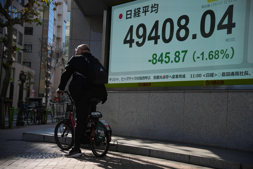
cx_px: 126
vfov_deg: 24.6
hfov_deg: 36.2
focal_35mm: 55
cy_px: 84
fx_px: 387
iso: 100
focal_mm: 55
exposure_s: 1/500
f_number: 4
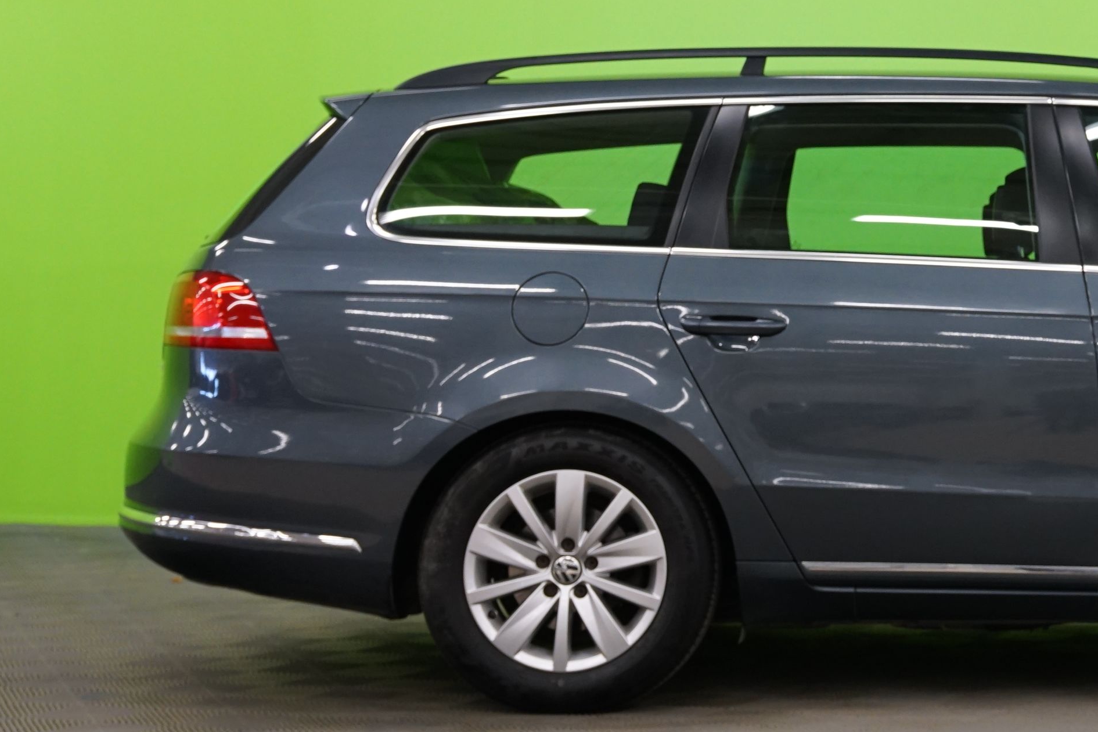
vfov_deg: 13.4
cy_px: 157
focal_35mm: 102
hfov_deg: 19.4
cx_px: 1131
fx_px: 3111
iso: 1250
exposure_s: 1/15
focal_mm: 49
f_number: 6.3
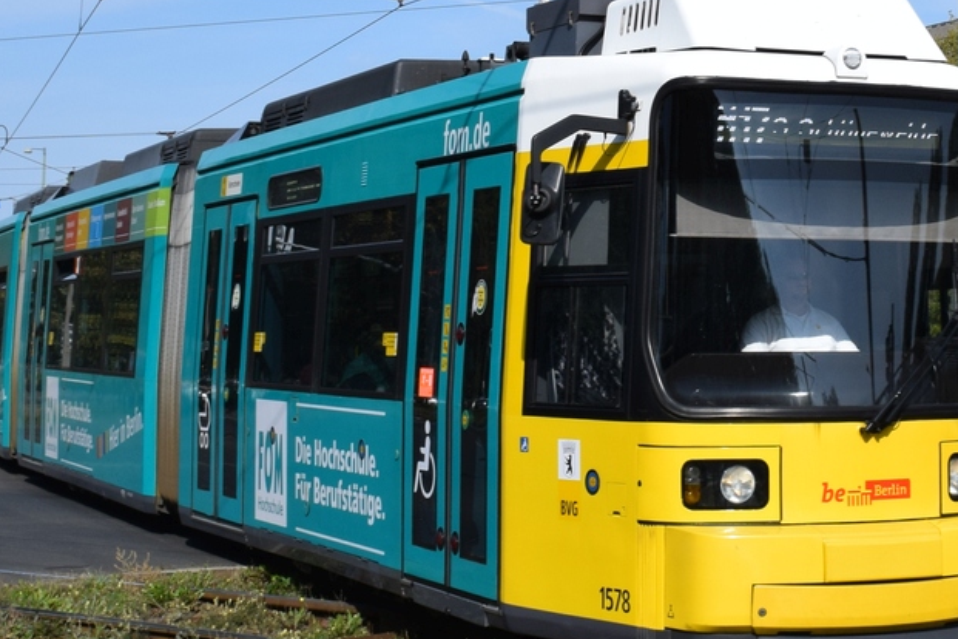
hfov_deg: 34.4
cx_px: 562
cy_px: 165
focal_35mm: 58
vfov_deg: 23.2
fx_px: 1543
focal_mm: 20
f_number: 10
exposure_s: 1/400
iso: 200
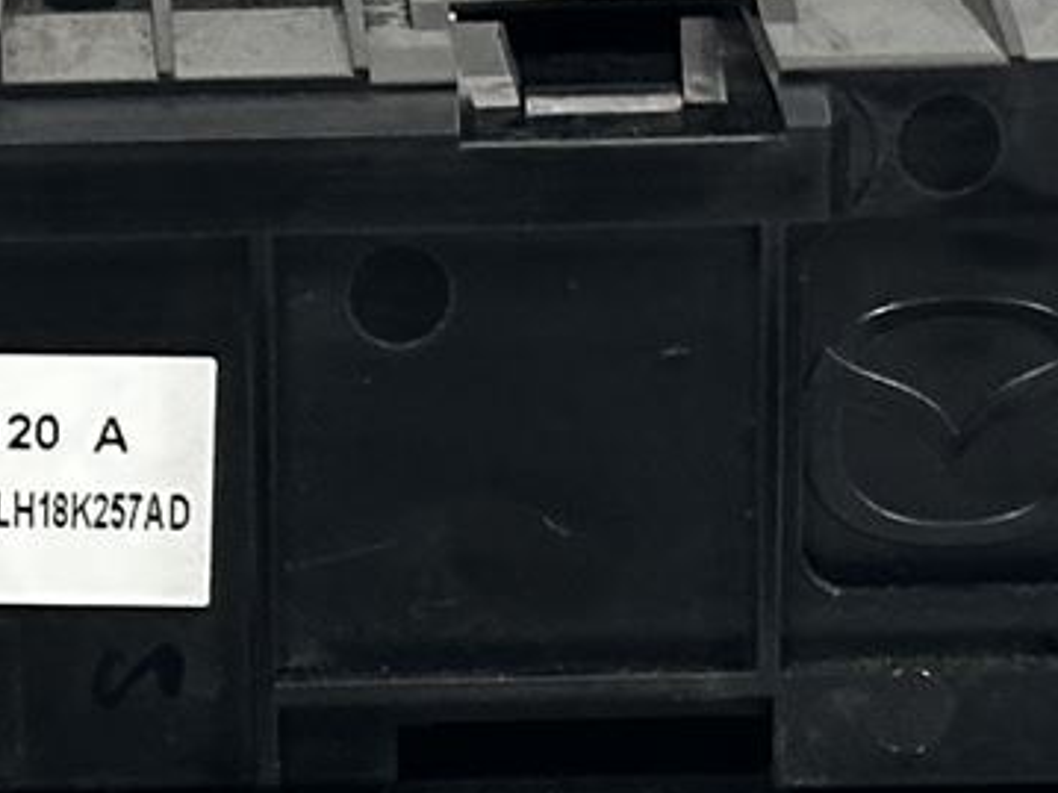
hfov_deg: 7.2
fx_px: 8372
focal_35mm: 274
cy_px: 1114
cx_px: 91
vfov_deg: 5.4
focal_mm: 6.86
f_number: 1.78
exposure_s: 1/33
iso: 400
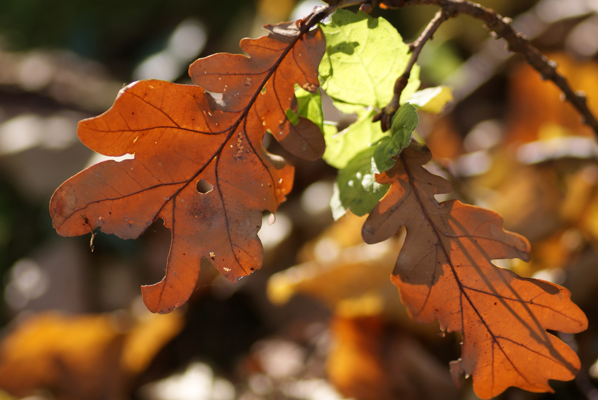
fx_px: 3010
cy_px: 170
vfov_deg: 7.6
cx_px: 348
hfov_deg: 11.3
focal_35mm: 181
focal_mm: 90
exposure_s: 1/160
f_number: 2.8
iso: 125
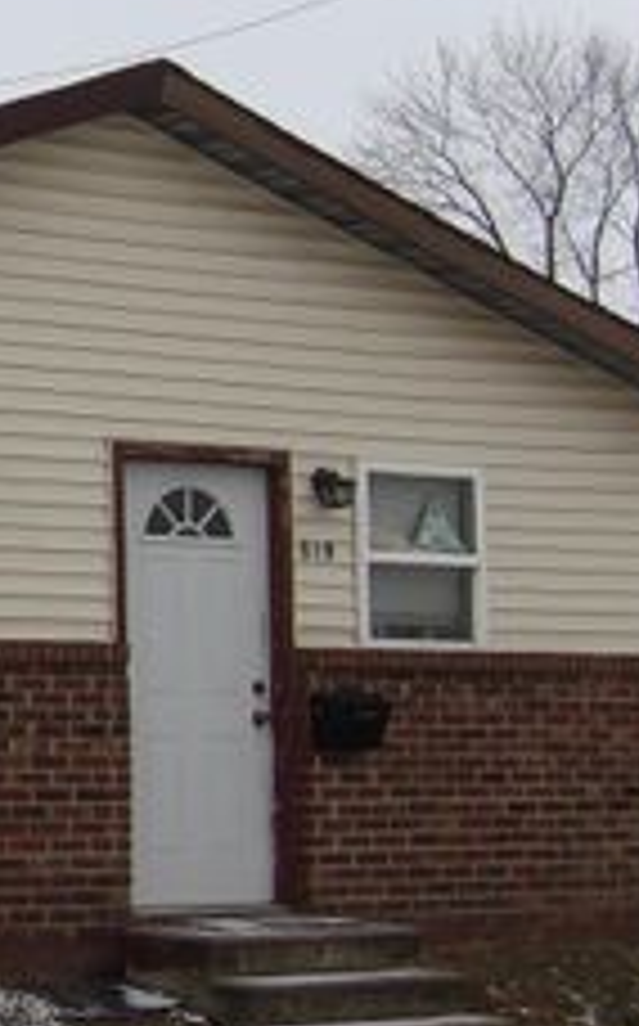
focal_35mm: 107
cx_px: -333
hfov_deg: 11.7
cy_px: 412
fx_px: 2989
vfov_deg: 19.5
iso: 100
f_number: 3.8
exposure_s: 1/142
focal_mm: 8.2
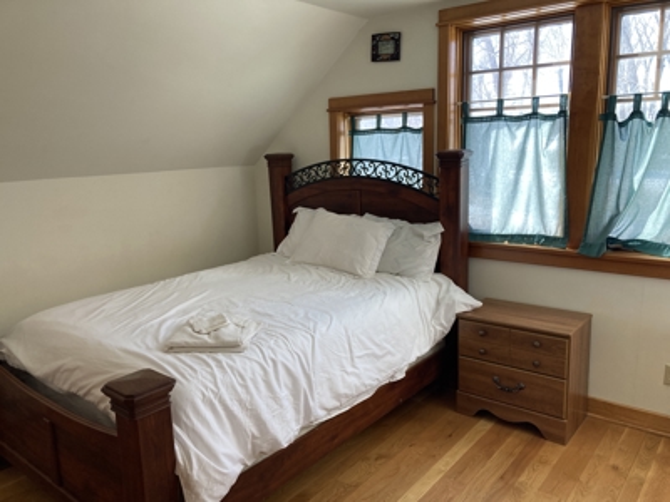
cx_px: 335
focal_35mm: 28
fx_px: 542
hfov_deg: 63.4
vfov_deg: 49.7
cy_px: 251
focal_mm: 3.99
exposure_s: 1/60
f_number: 1.8
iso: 50
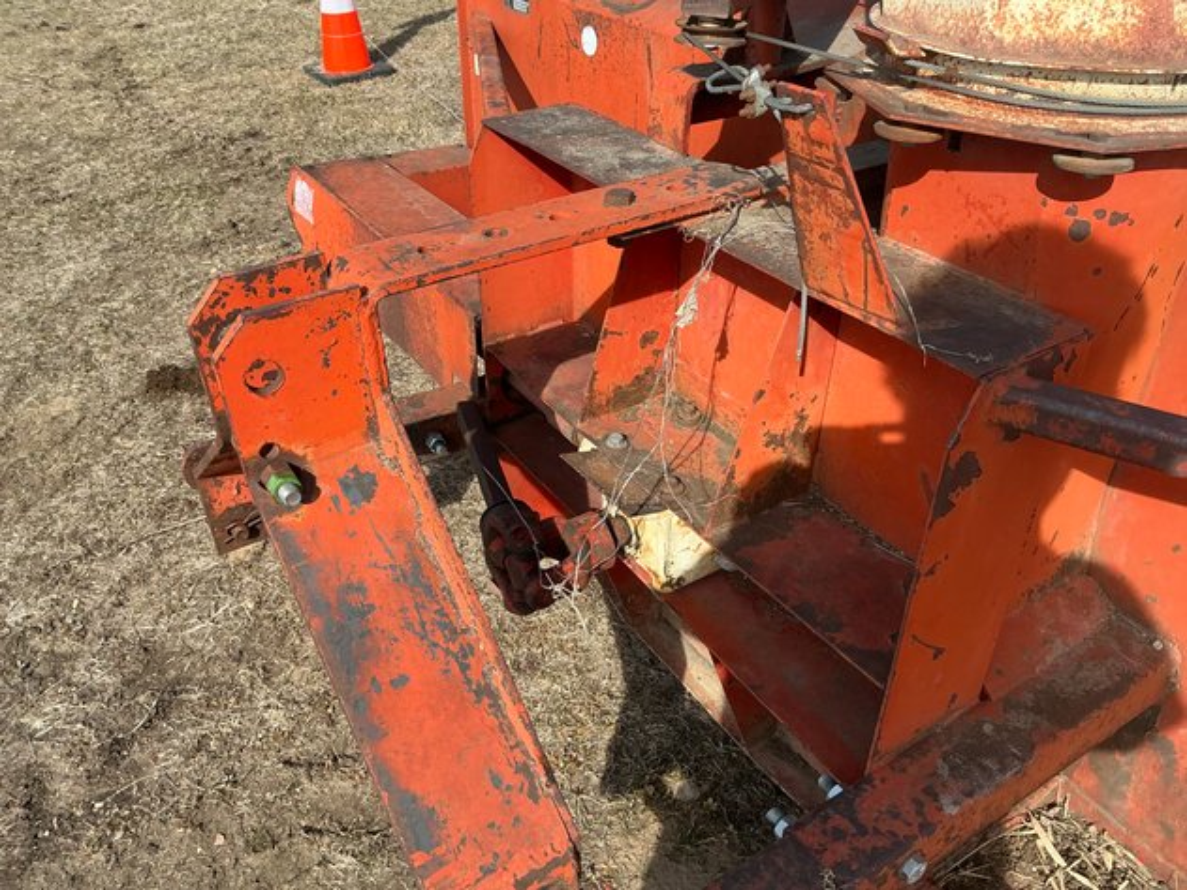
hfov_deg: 63.5
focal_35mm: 28
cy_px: 445
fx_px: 960
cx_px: 594
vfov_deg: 49.7
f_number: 1.8
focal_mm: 3
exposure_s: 1/944
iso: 25
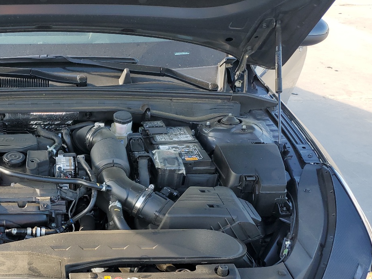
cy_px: 225
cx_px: 54
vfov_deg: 31.3
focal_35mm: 45
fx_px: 484
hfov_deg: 39.7
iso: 50
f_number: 1.5
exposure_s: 1/333
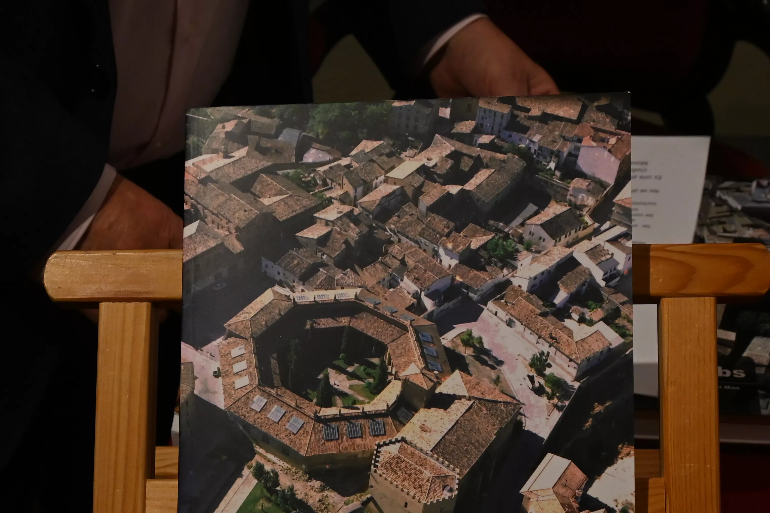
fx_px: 1367
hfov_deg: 31.5
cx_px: 401
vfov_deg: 21.0
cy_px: 400
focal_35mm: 64
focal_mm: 23
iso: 800
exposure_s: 1/200
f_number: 7.1
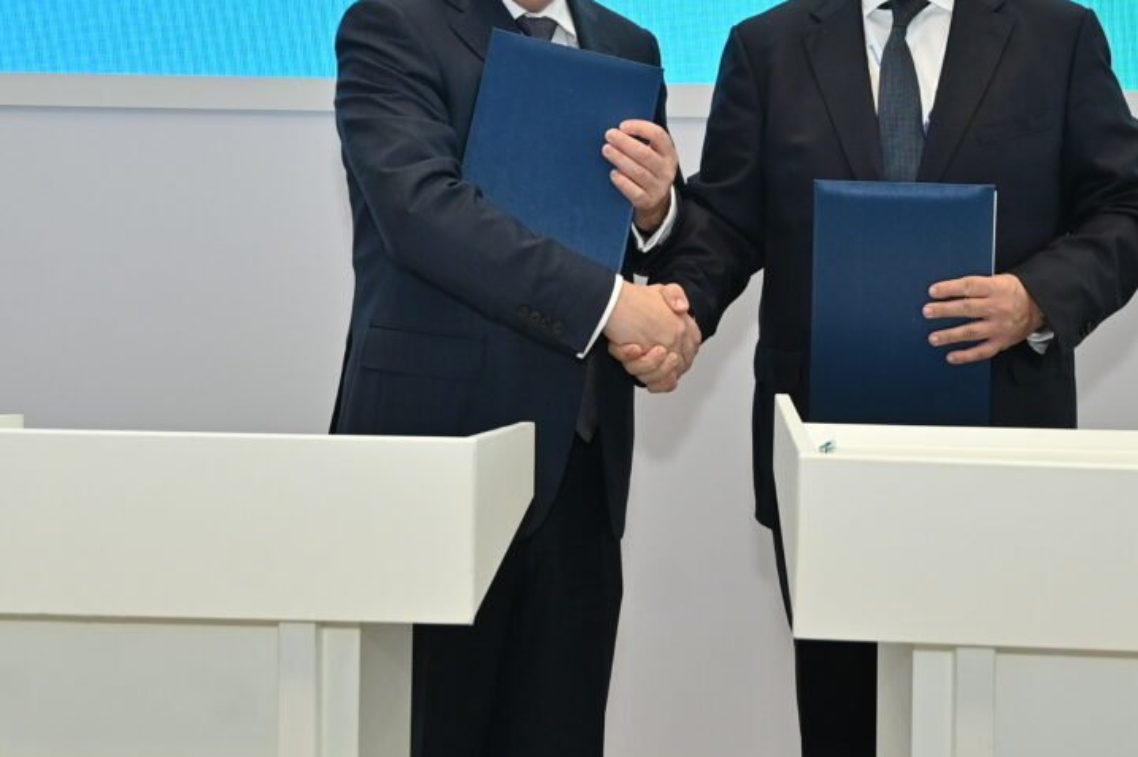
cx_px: 633
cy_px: -28
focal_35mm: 75
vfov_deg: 17.7
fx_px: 2369
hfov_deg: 27.0
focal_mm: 28
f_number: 4.5
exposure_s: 1/100
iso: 800
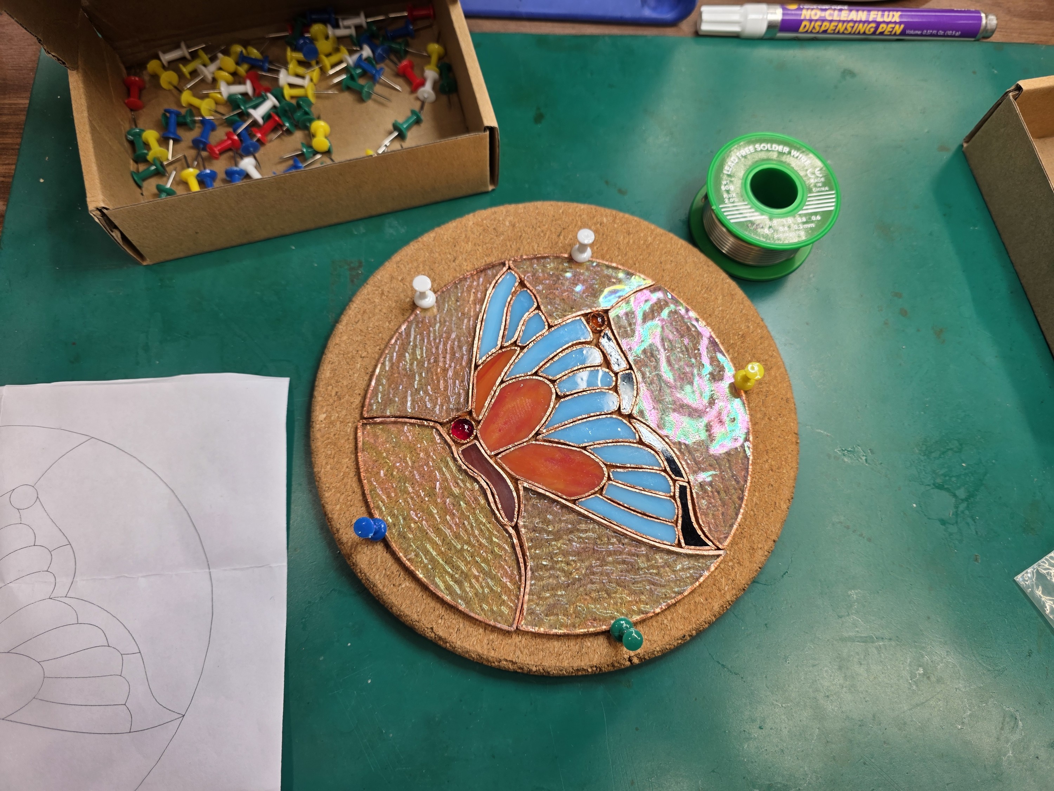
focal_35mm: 23
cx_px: 527
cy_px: 396
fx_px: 700
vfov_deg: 58.9
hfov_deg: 73.9
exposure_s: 1/100
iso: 40
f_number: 1.7
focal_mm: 6.3
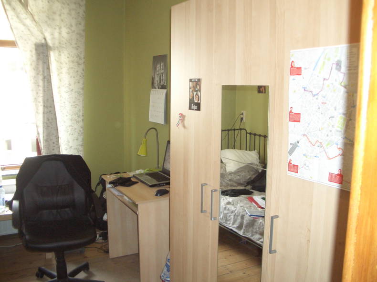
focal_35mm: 35
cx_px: 188
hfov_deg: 52.6
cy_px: 141
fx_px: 381
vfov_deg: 40.7
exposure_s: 1/60
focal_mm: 5.8
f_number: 2.6
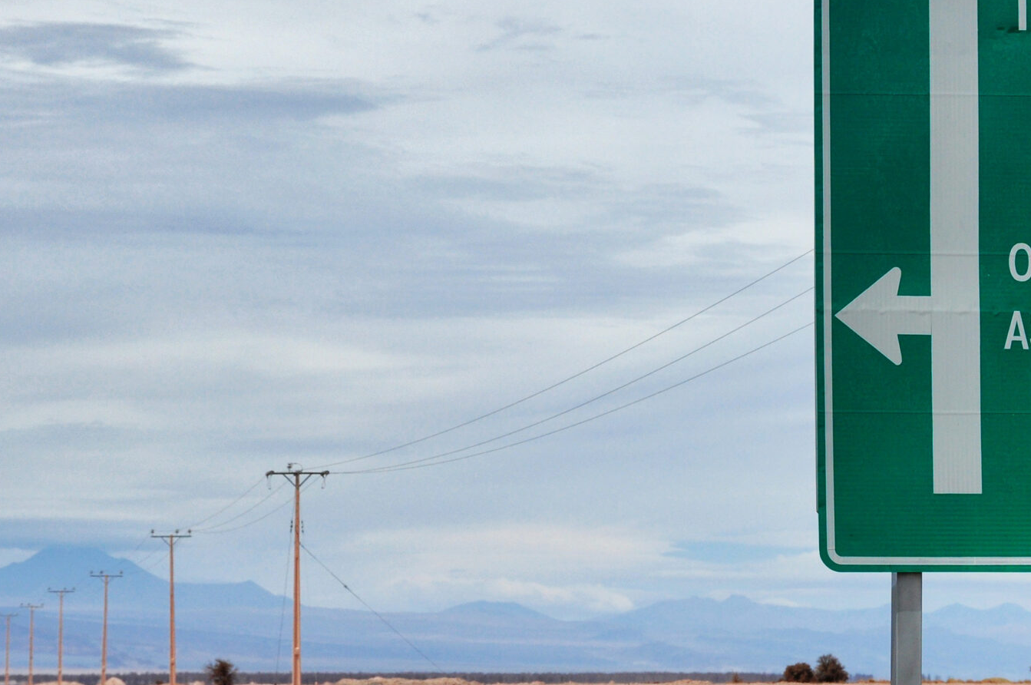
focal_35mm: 134
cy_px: 363
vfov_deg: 10.2
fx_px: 3833
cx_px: 689
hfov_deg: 15.3
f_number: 10
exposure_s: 1/400
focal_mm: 50
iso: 320
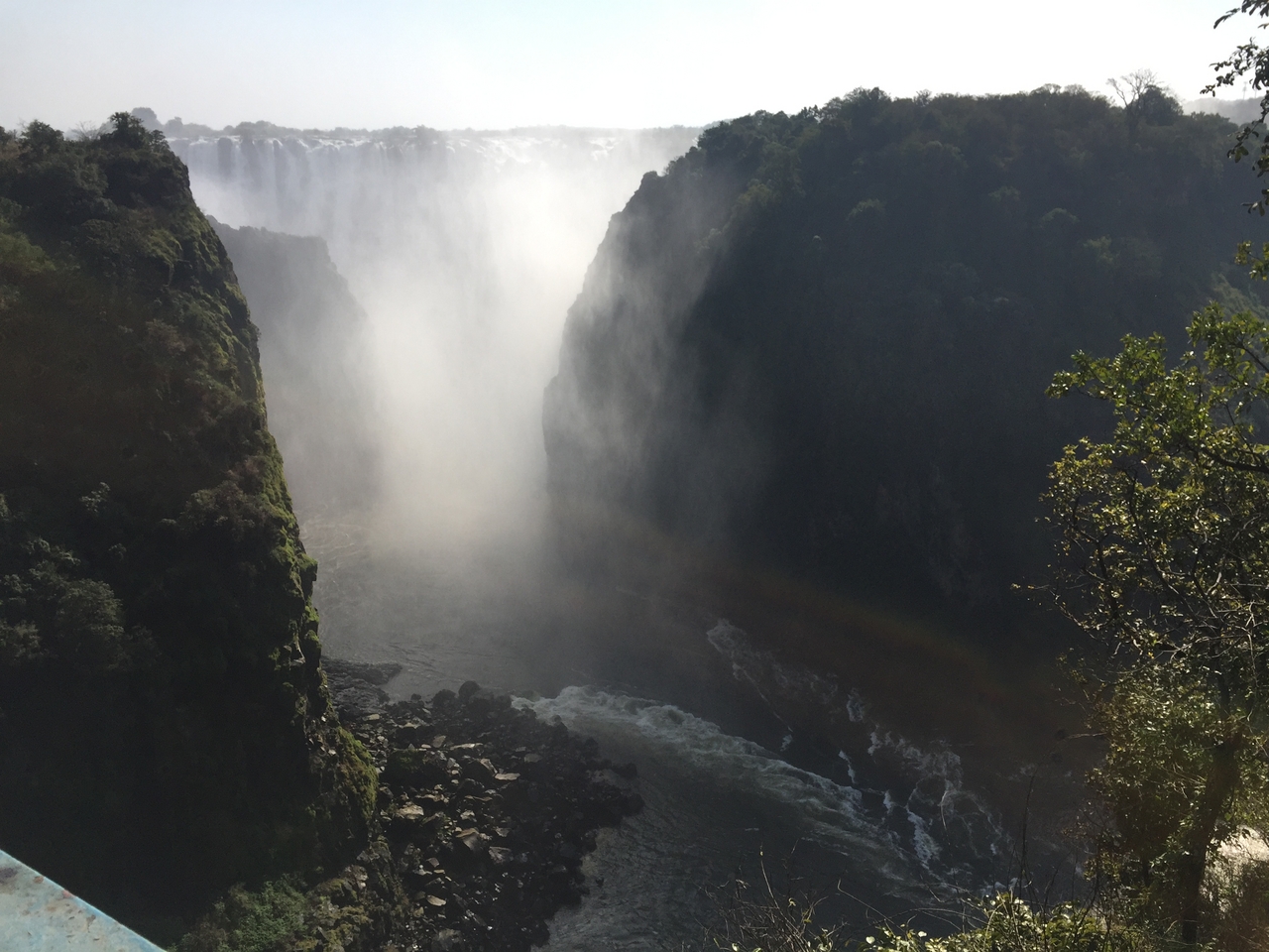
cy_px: 476
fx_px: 1063
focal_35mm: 29
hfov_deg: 61.7
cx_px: 634
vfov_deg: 48.2
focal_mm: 4.15
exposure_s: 1/3049
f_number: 2.2
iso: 32
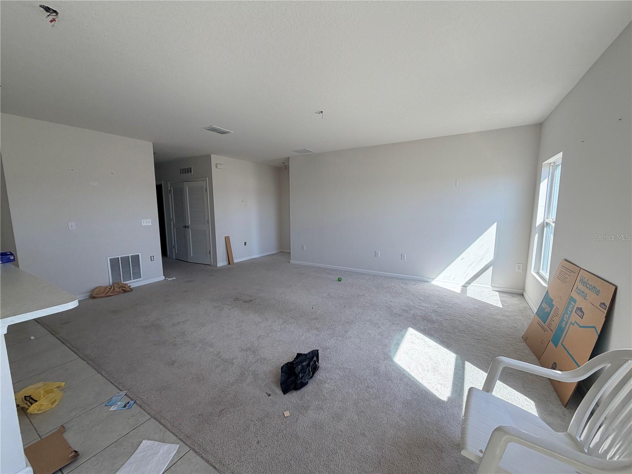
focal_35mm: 14
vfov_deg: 85.7
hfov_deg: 102.1
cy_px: 237
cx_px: 316
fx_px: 256
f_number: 2.2
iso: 64
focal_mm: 2.22
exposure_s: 1/182
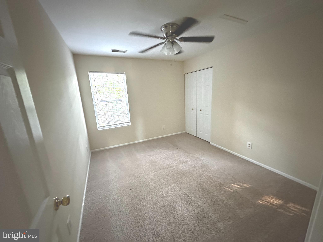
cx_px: 162
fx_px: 131
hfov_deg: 102.1
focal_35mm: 14
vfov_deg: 85.7
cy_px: 121
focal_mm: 2.22
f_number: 2.2
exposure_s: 1/60
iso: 1000
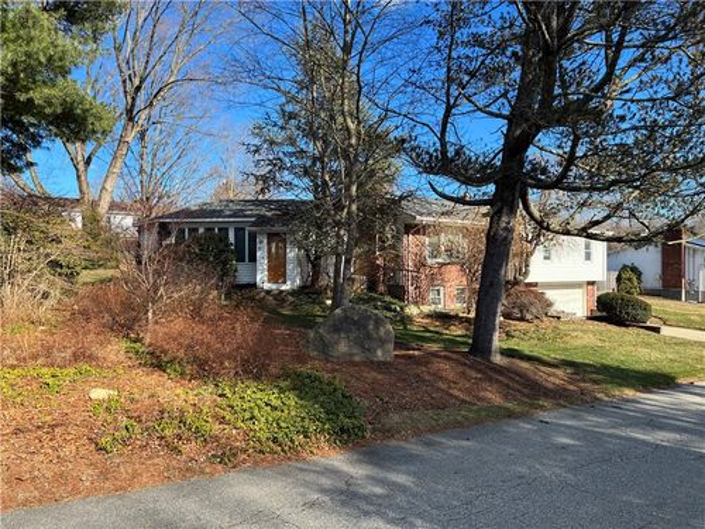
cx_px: 352
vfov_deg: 53.1
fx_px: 530
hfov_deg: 67.3
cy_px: 264
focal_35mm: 26
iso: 32
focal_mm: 4.2
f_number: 1.64
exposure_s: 1/914
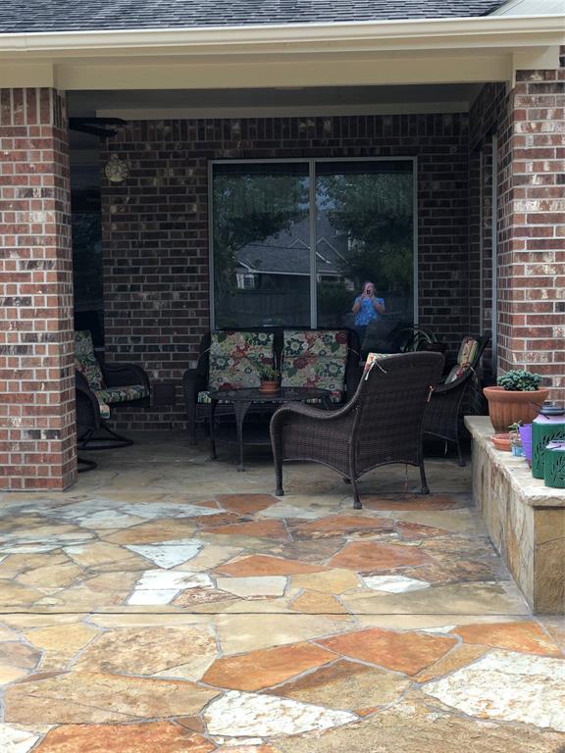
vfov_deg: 33.8
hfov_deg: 25.7
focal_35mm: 57
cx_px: 282
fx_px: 1240
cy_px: 376
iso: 32
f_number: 2.8
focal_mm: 6.6
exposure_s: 1/121
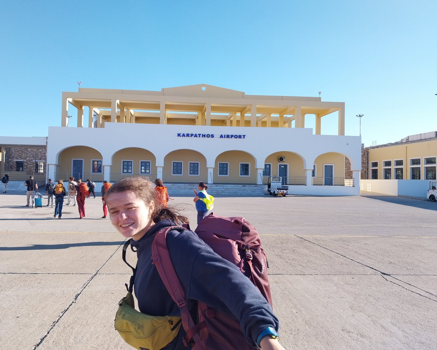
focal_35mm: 28
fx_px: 362
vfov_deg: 51.5
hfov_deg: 62.2
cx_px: 208
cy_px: 173
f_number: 1.8
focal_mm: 4
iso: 25
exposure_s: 1/580
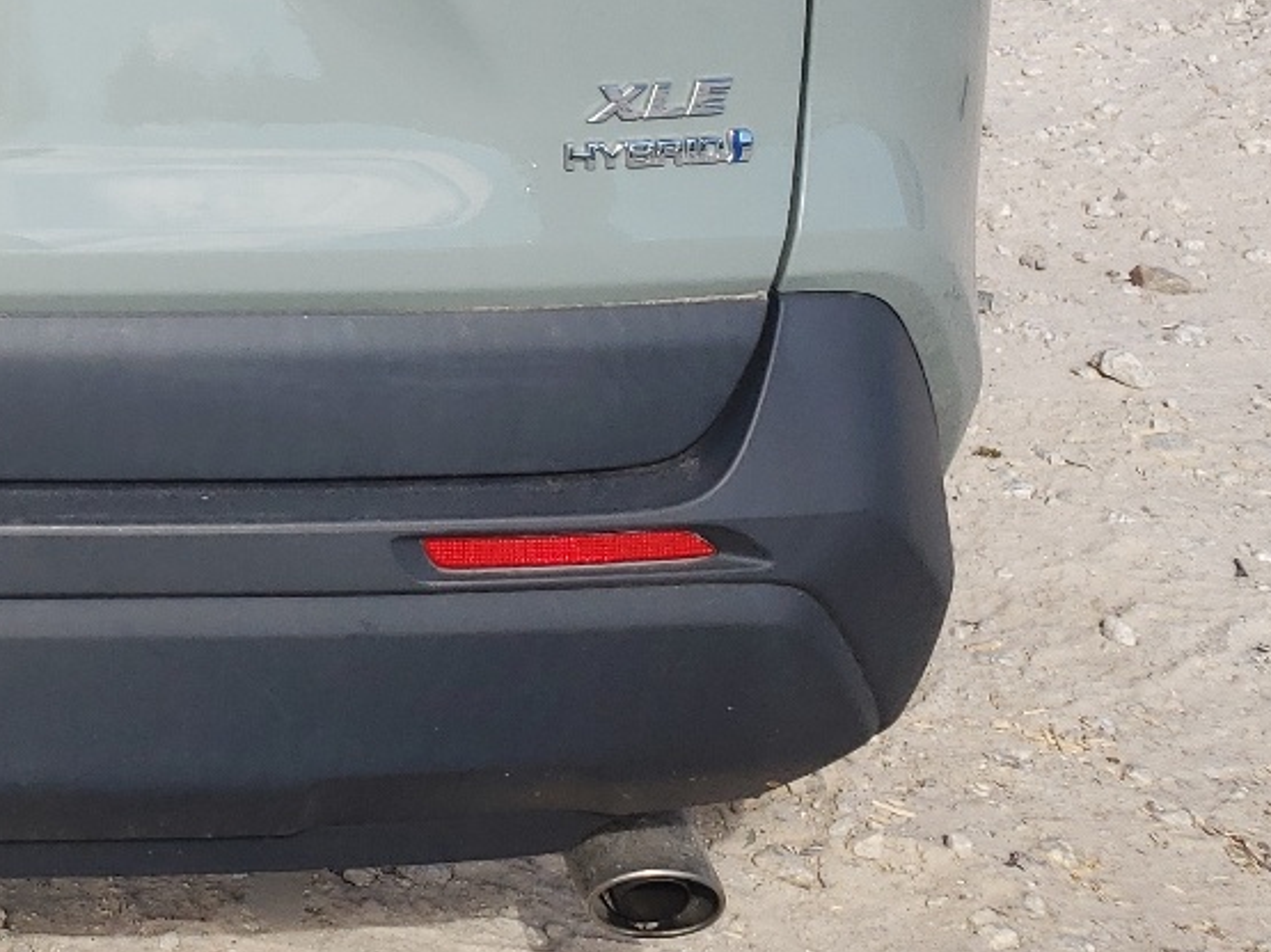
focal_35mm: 75
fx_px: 2753
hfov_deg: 24.2
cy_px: -117
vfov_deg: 18.8
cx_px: -137
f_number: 1.5
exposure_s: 1/2000
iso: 50
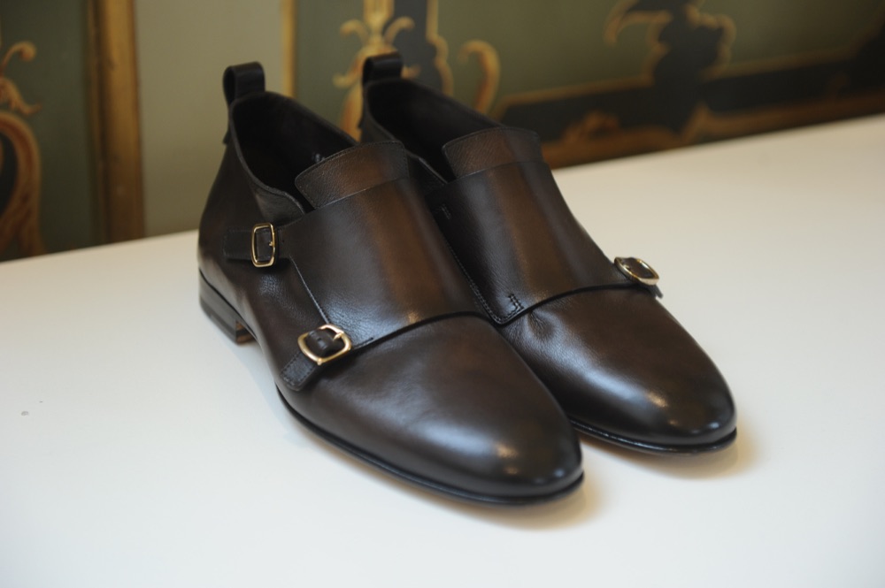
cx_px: 442
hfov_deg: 28.9
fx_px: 1719
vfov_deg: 19.4
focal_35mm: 70
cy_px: 294
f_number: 3.5
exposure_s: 1/125
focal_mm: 70
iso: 640
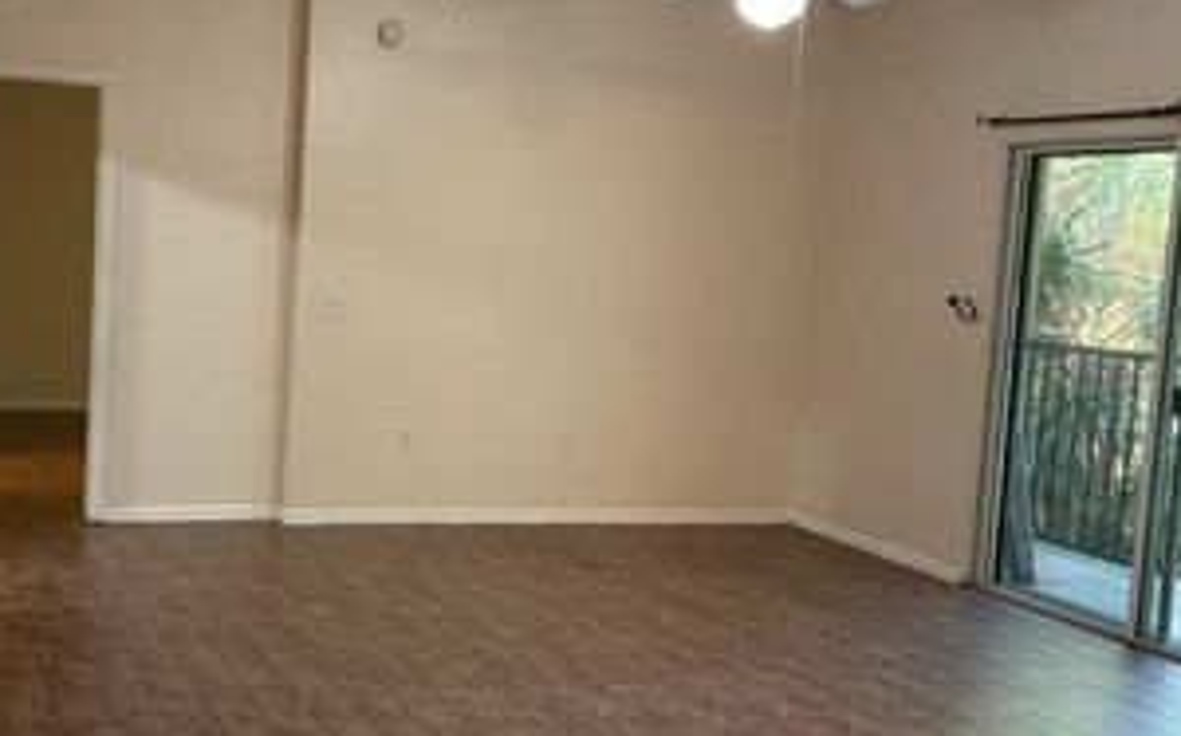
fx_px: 1479
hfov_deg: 42.4
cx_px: 323
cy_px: 352
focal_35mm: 46
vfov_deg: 27.9
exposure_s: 1/60
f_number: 1.6
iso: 250
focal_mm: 5.96
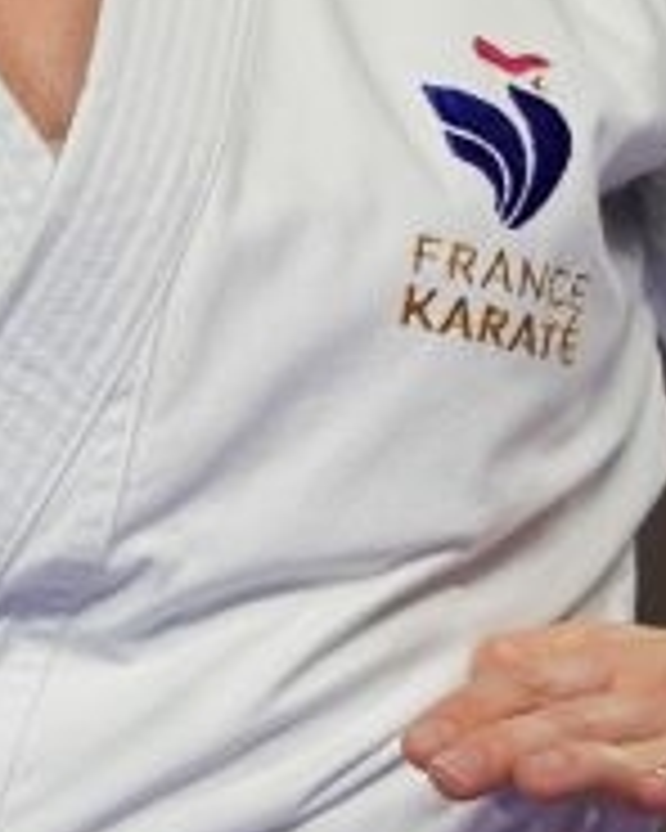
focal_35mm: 2438
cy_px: 935
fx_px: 60069
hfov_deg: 0.6
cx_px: 45
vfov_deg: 0.8
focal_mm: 400
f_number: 2.8
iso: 640
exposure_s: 1/500
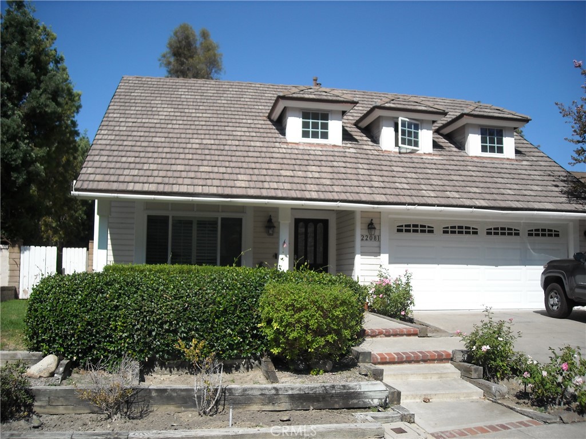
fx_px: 593
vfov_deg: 40.7
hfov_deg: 52.6
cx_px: 293
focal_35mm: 35
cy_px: 220
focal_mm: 5.7
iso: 64
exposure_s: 1/337
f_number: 5.6
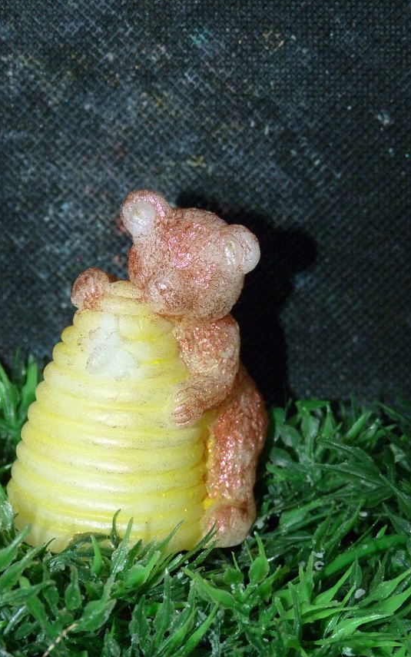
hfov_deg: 12.4
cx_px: 221
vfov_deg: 19.6
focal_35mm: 106
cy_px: 327
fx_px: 1898
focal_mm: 17.9
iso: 400
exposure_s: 1/250
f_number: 3.5
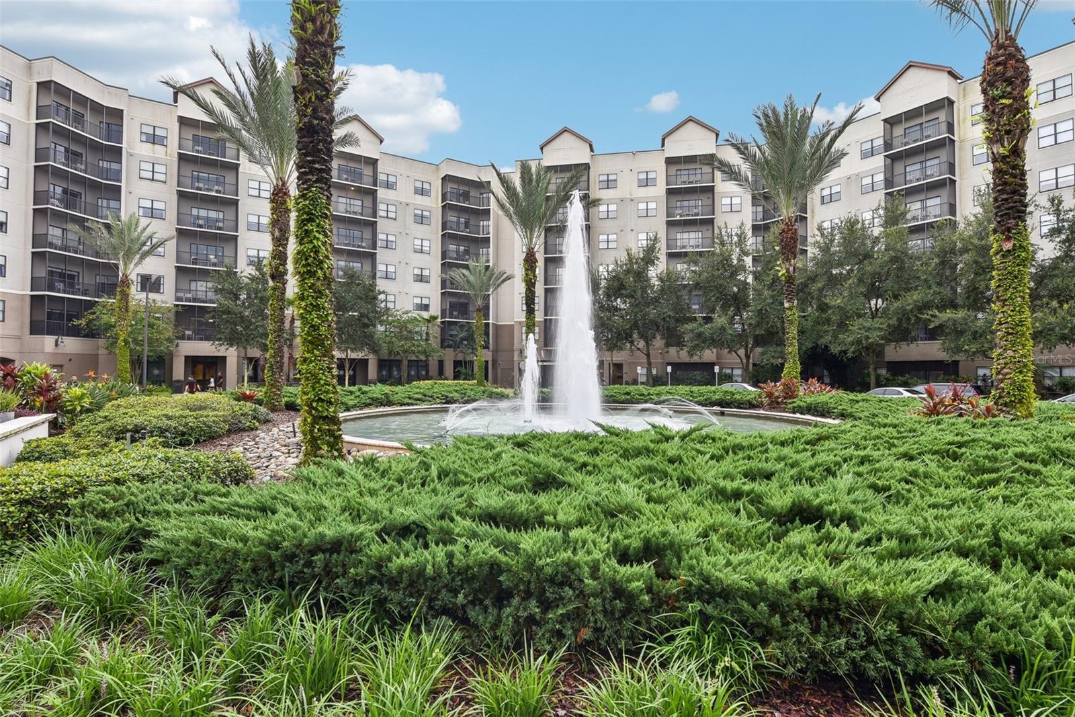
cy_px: 358
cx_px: 538
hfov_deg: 90.0
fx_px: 538
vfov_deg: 67.4
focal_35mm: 18
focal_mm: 18
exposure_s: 1/15
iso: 100
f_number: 11
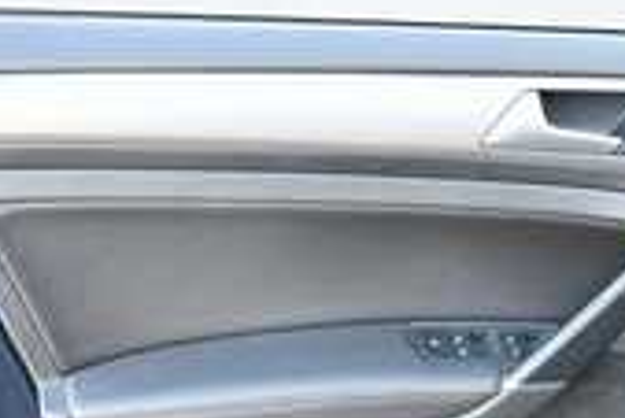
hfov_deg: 27.7
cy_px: 327
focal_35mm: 71
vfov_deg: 19.1
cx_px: 529
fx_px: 1234
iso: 1800
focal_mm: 20
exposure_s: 1/125
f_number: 5.6
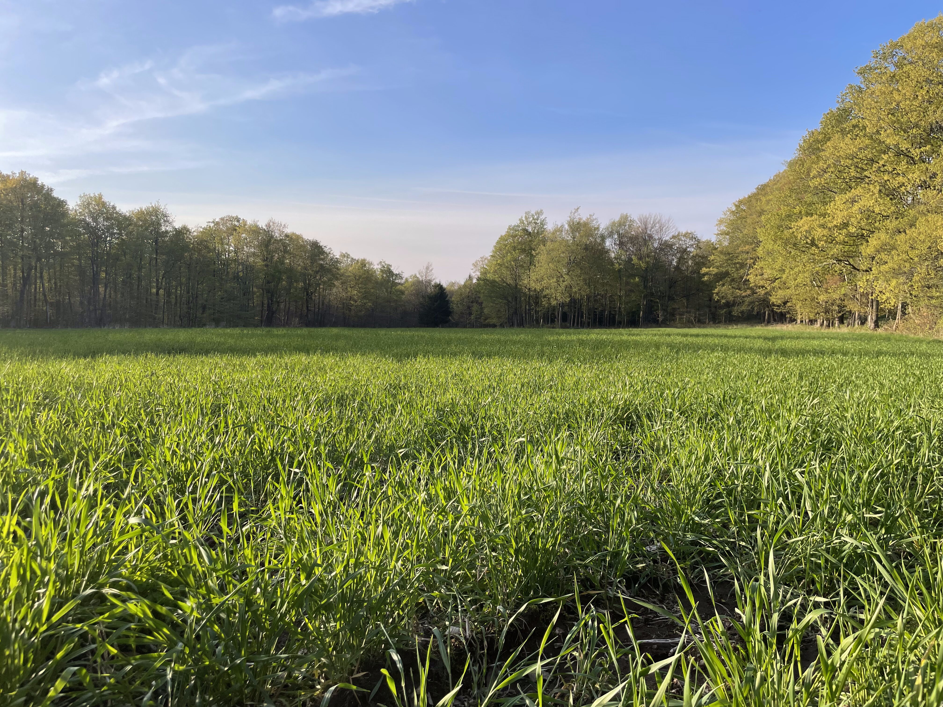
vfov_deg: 53.1
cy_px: 354
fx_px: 708
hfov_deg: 67.3
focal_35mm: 26
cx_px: 472
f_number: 1.6
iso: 32
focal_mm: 4.2
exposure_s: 1/1531
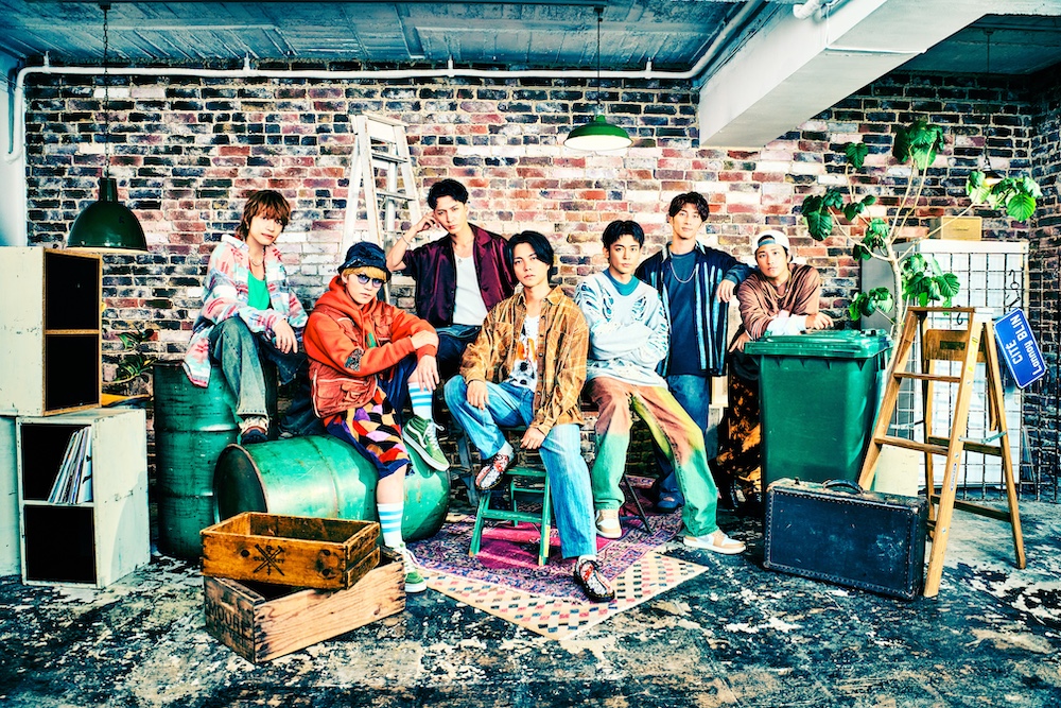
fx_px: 707
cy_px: 354
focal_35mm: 24
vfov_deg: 53.1
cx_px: 530
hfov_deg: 73.7
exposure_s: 1/125
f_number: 4
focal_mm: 24
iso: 800
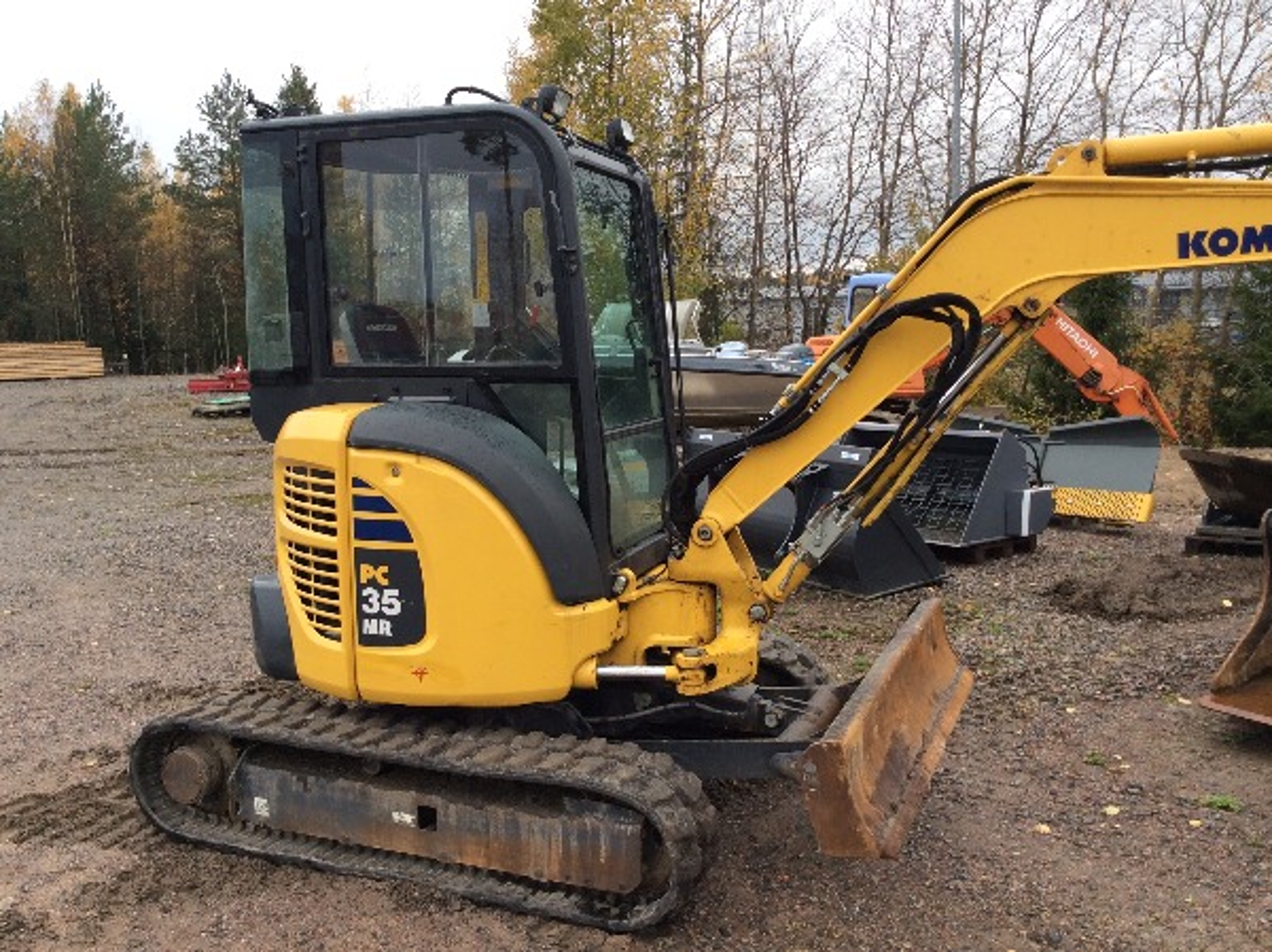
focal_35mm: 32
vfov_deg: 44.1
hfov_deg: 56.9
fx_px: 1175
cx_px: 636
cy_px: 476
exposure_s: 1/203
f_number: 2.4
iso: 32
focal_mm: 3.3
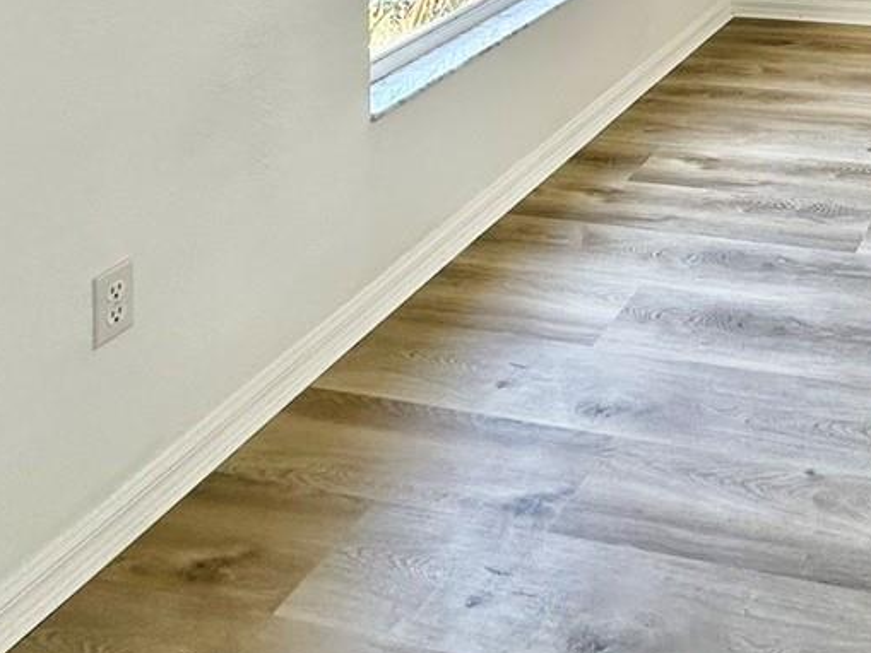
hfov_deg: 37.7
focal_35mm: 44
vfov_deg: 24.7
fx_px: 1107
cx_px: 895
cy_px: -349
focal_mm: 2.22
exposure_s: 1/108
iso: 40
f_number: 2.2
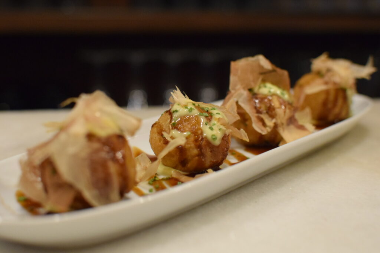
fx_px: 554
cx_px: 190
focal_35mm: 52
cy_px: 126
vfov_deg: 25.8
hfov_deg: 37.8
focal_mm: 35
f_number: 3.5
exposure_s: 1/125
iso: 3200
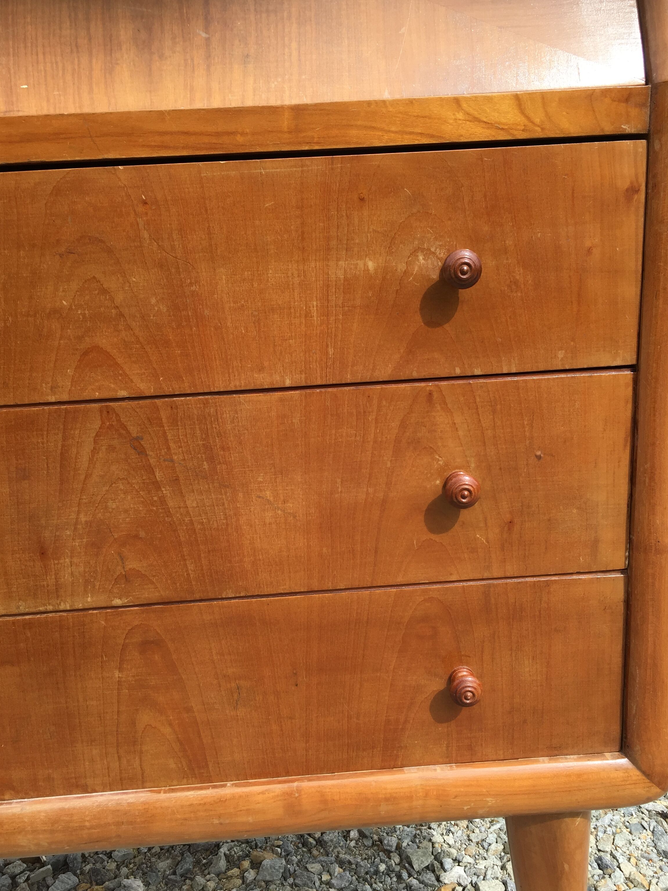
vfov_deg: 58.3
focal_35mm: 31
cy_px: 429
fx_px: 798
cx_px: 351
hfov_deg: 45.4
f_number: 2.2
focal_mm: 4.15
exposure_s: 1/807
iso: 32
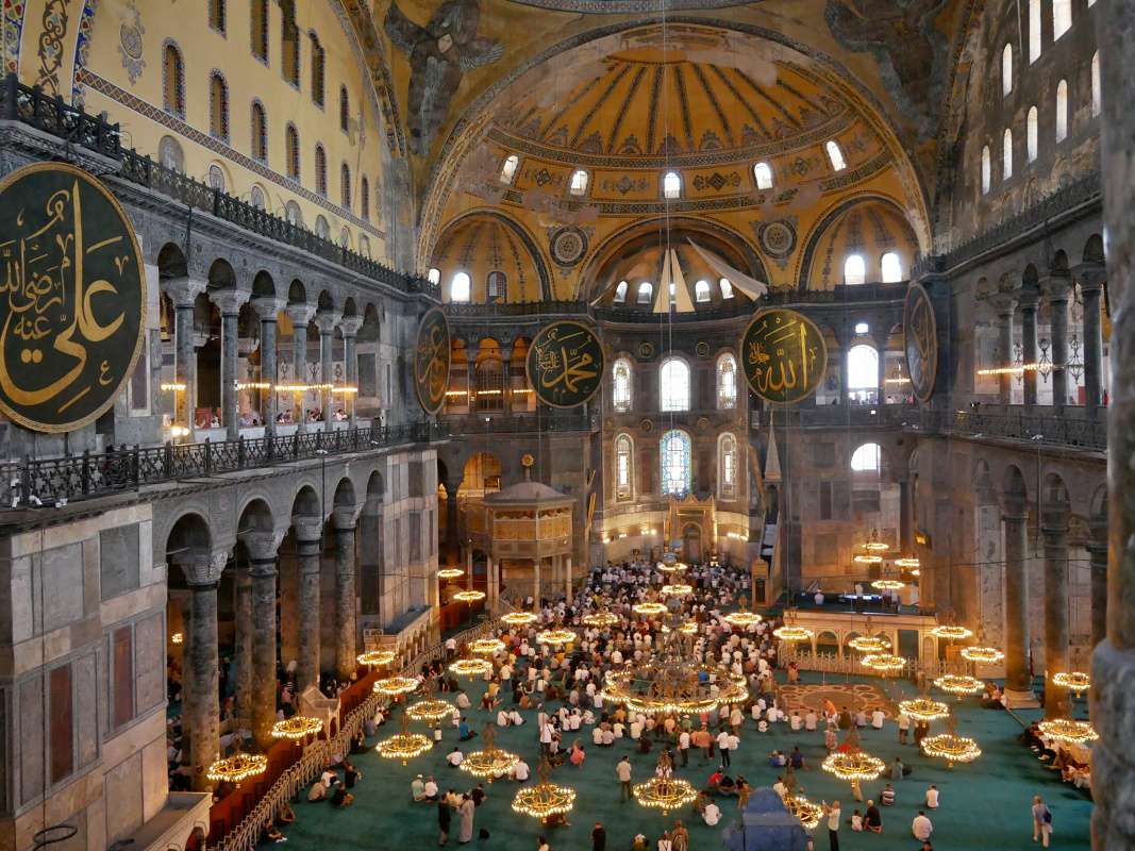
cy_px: 426
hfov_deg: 71.6
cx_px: 568
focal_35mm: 24
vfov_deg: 56.8
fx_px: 787
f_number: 3.5
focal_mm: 12
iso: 1250
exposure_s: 1/60
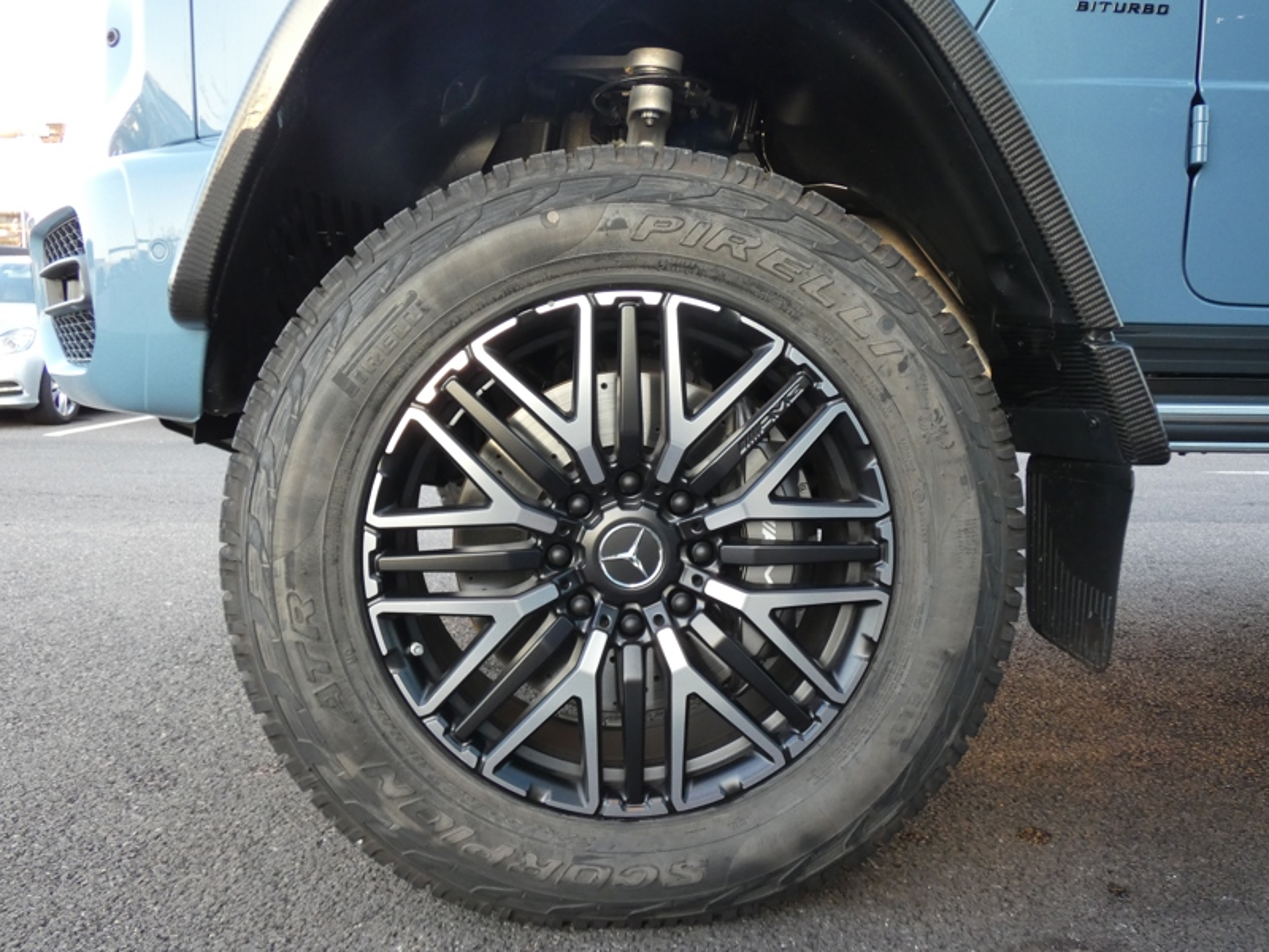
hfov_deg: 60.0
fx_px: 1100
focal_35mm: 30
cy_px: 476
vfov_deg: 46.8
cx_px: 634
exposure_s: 1/80
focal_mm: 5.3
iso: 250
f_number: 3.3
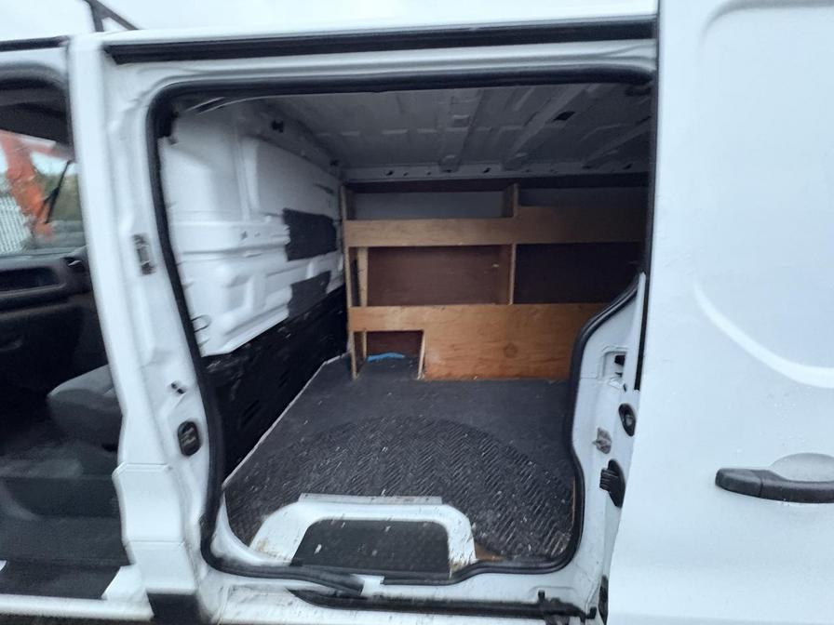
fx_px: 337
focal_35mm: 14
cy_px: 312
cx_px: 417
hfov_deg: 102.1
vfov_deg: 85.7
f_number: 2.2
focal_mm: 2.22
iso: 1250
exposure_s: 1/30
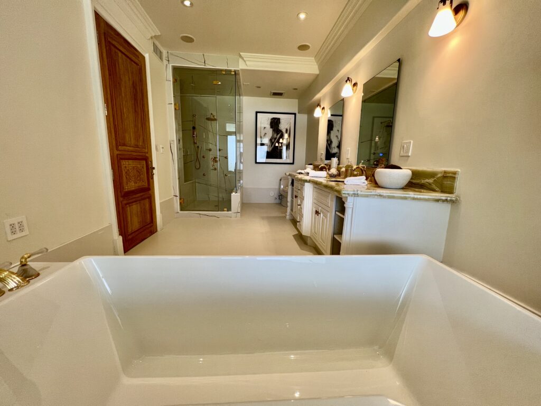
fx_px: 203
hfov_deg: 106.2
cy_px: 203
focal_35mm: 13
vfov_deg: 89.9
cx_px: 270
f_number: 1.8
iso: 100
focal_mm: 1.57
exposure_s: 1/120
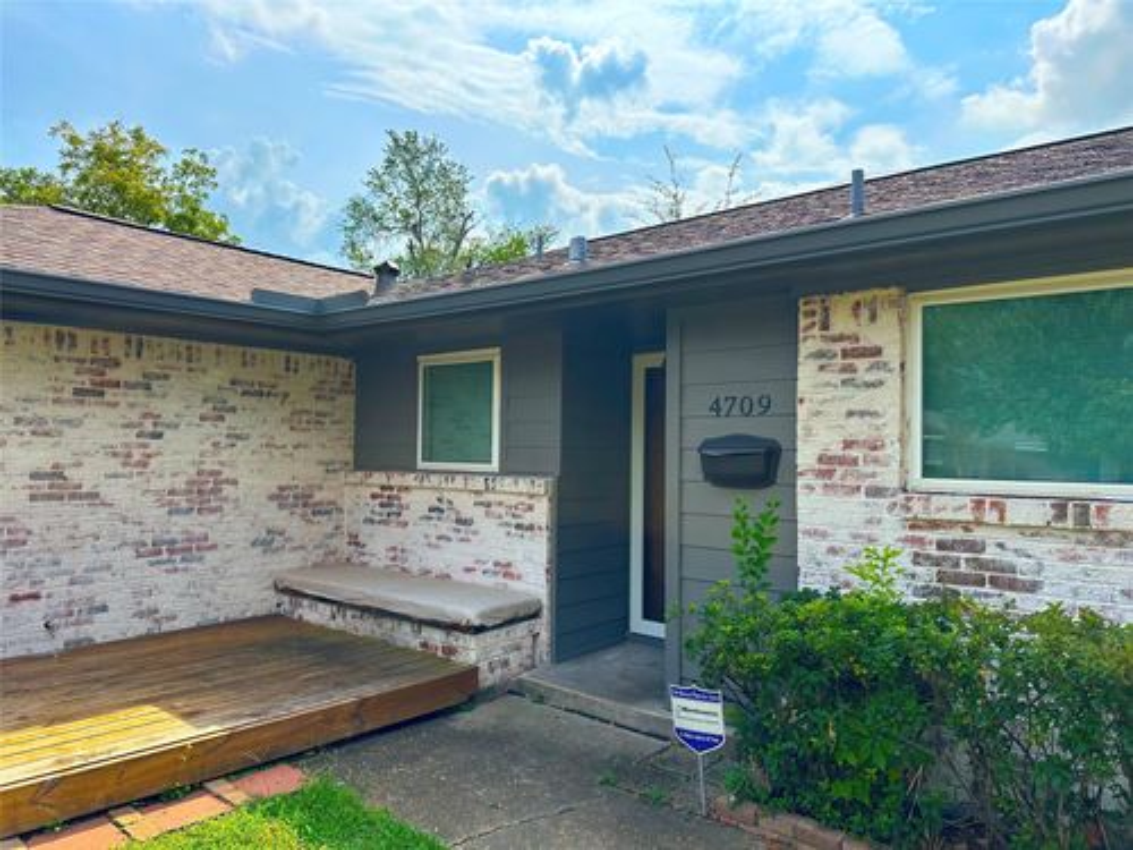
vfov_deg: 56.8
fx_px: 786
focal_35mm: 24
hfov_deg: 71.6
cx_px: 566
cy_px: 425
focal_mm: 6.86
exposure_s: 1/4545
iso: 80
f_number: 1.78
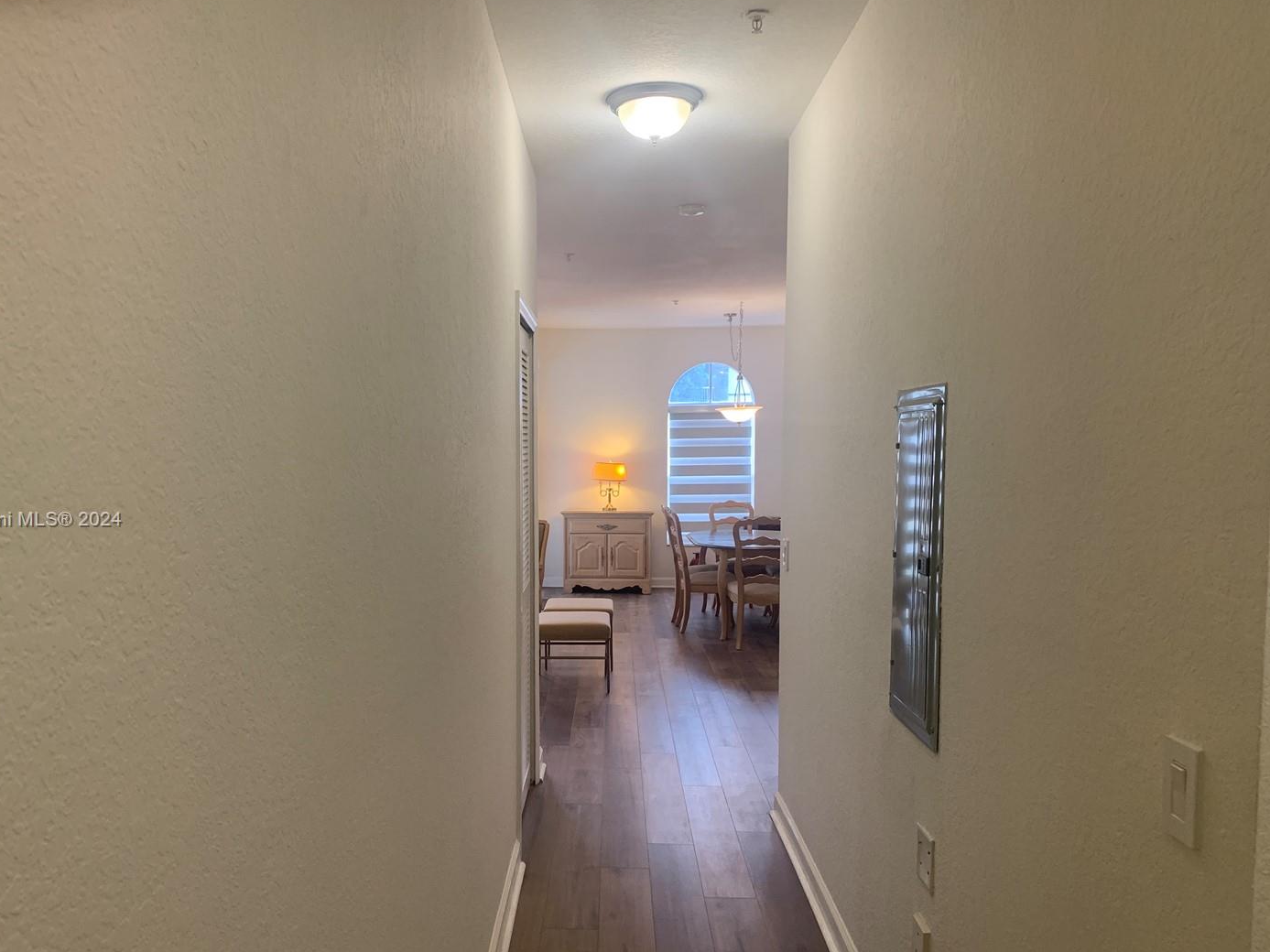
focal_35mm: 30
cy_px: 521
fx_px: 1101
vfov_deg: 46.7
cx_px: 561
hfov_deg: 59.8
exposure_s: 1/60
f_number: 1.8
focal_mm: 4.25
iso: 100
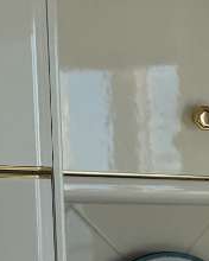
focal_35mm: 160
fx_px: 1237
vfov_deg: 11.7
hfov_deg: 7.6
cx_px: 752
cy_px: 343
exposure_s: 1/3413
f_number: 1.78
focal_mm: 6.76
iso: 80
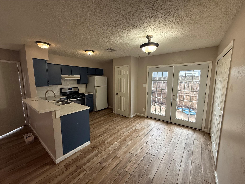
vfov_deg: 85.7
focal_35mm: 14
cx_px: 122
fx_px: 99
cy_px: 92
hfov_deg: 102.1
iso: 250
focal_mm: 2.22
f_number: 2.2
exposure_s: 1/120
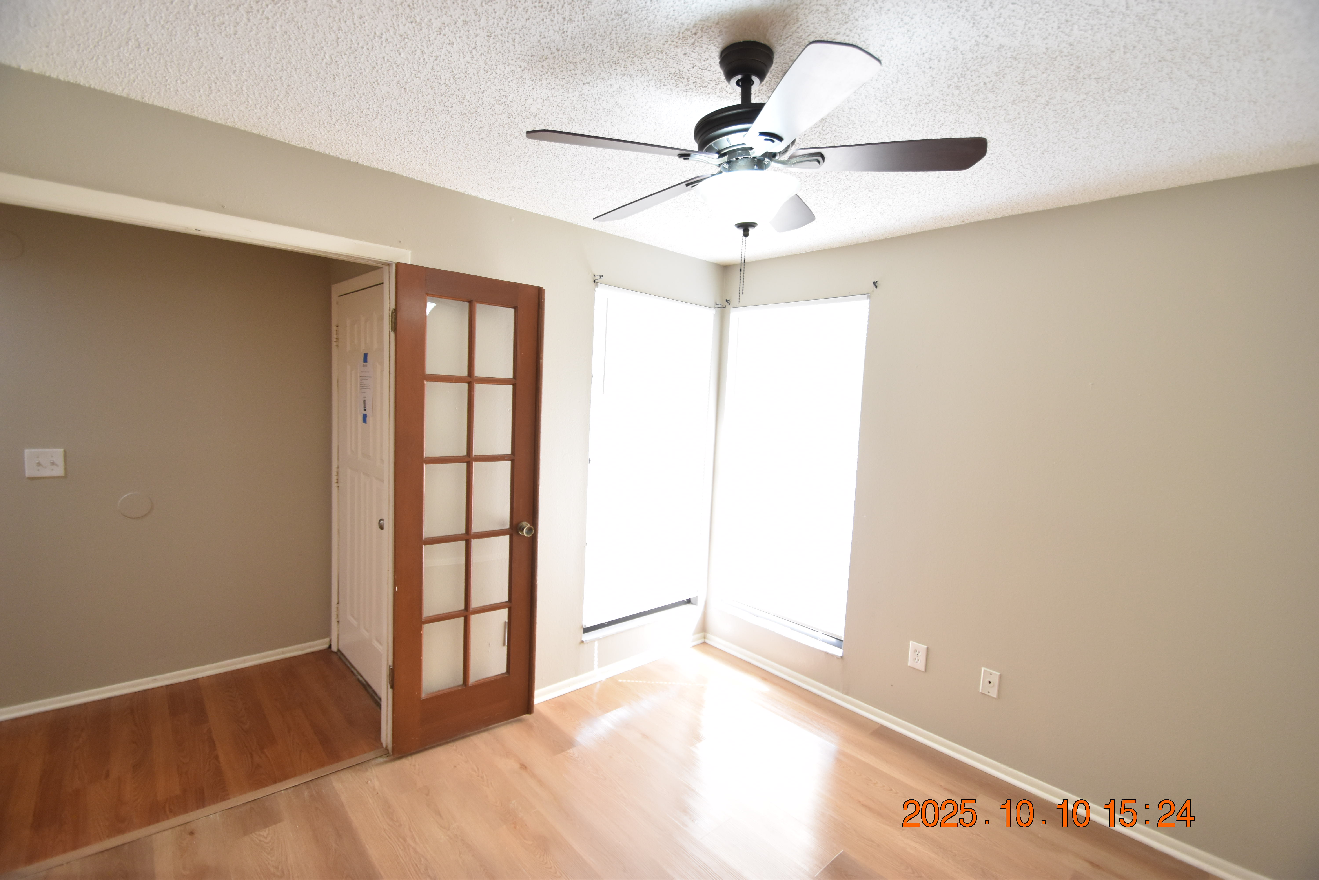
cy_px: 440
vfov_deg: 77.3
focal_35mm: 15
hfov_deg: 100.4
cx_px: 660
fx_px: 550
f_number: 3.5
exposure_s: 1/90
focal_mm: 10
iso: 800
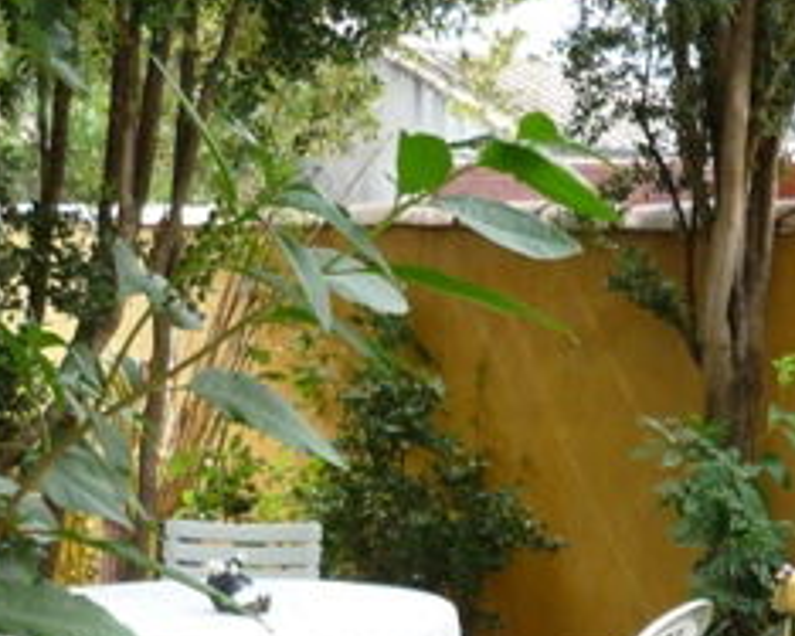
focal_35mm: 88
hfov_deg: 21.3
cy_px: 792
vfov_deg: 16.6
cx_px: 717
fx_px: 2070
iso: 100
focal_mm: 5.5
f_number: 2.8
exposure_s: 1/125
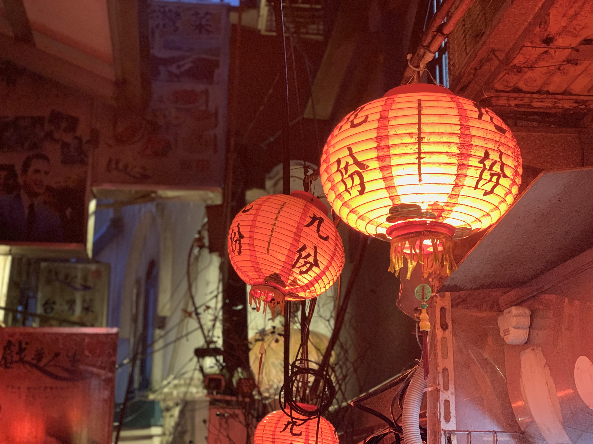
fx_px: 891
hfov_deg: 36.8
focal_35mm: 52
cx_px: 296
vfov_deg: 28.0
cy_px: 222
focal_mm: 6
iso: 400
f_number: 2.4
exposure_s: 1/30
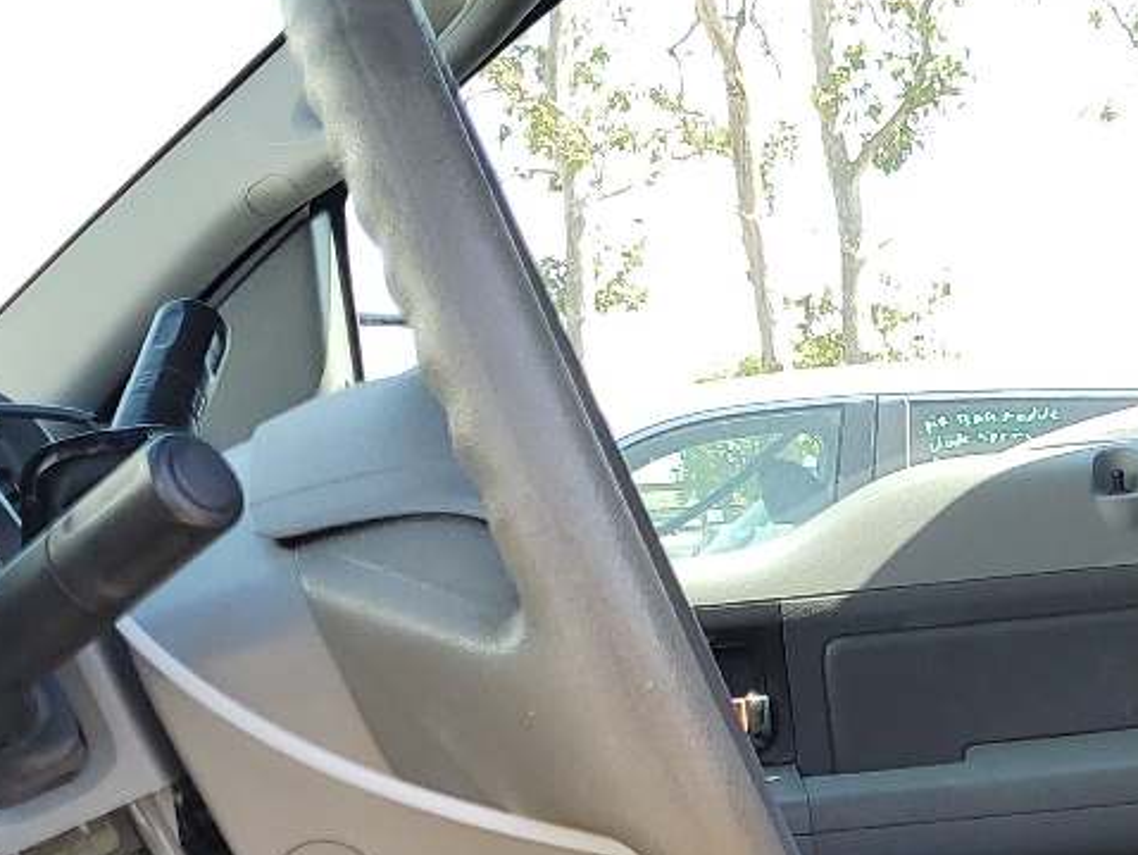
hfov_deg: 21.4
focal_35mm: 87
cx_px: 1240
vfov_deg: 15.7
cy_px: 1246
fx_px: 2862
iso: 50
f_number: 1.5
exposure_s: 1/333
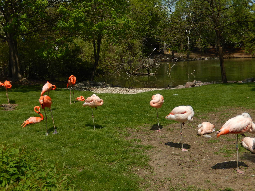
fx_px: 302
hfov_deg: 45.8
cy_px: 96
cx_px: 128
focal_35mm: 41
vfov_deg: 35.1
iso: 125
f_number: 8.4
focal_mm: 7.3
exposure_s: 1/400
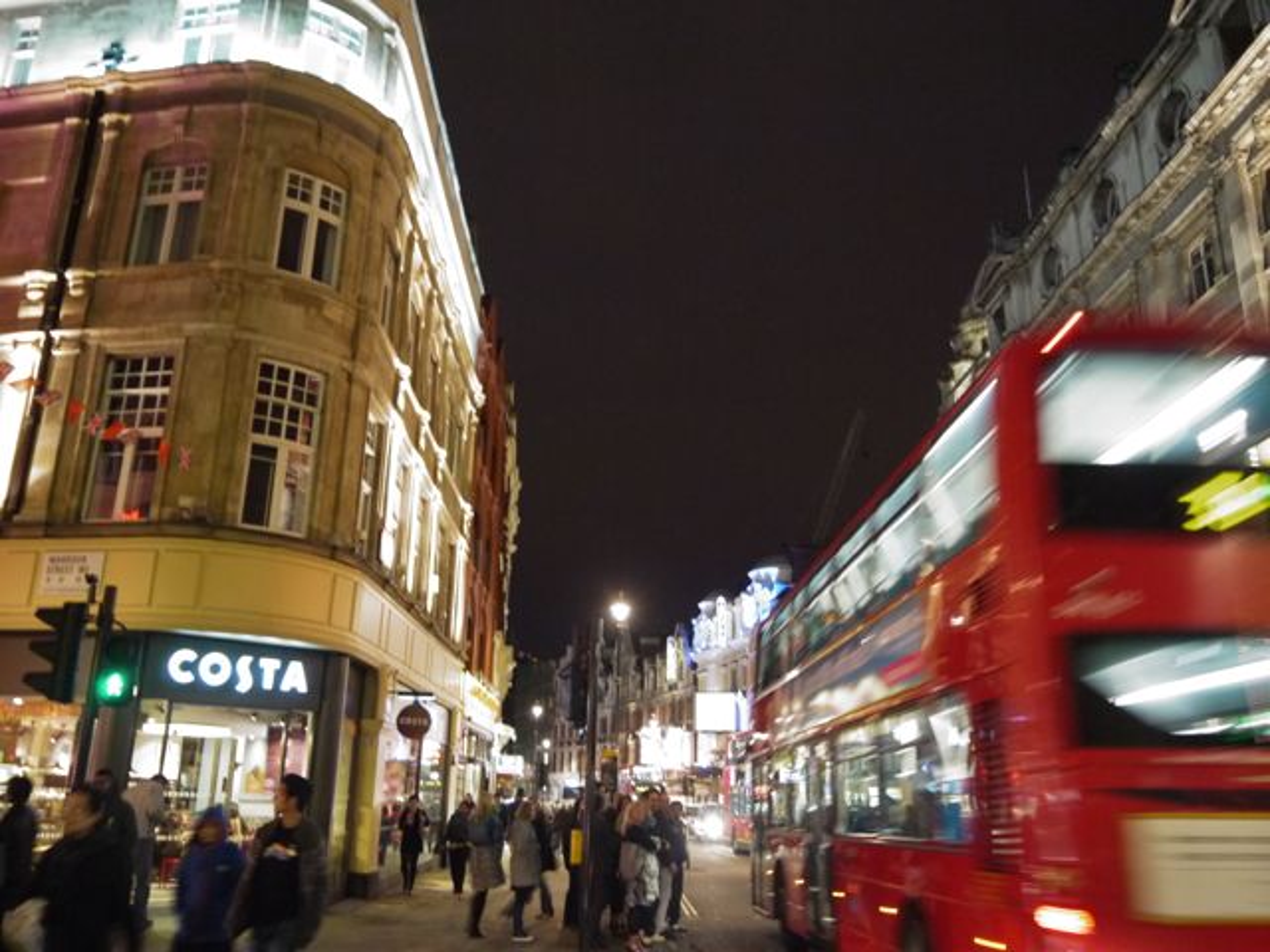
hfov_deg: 63.4
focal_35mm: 28
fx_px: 1027
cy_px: 476
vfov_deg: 49.7
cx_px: 635
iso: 800
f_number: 3.5
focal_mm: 14
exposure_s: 1/10
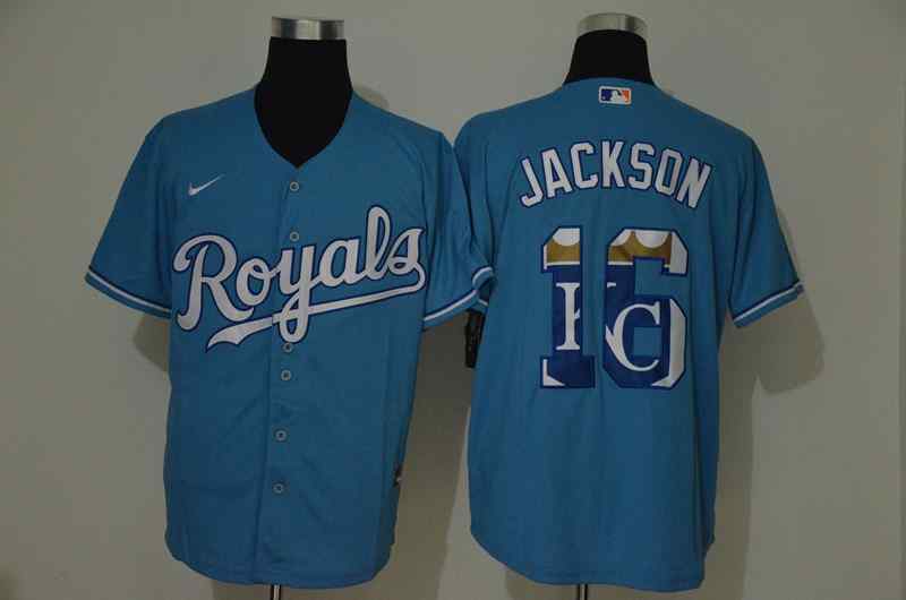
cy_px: 300
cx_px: 453
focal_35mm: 72
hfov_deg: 28.1
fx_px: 1808
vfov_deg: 18.8
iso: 4000
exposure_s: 1/80
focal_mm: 48
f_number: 4.5
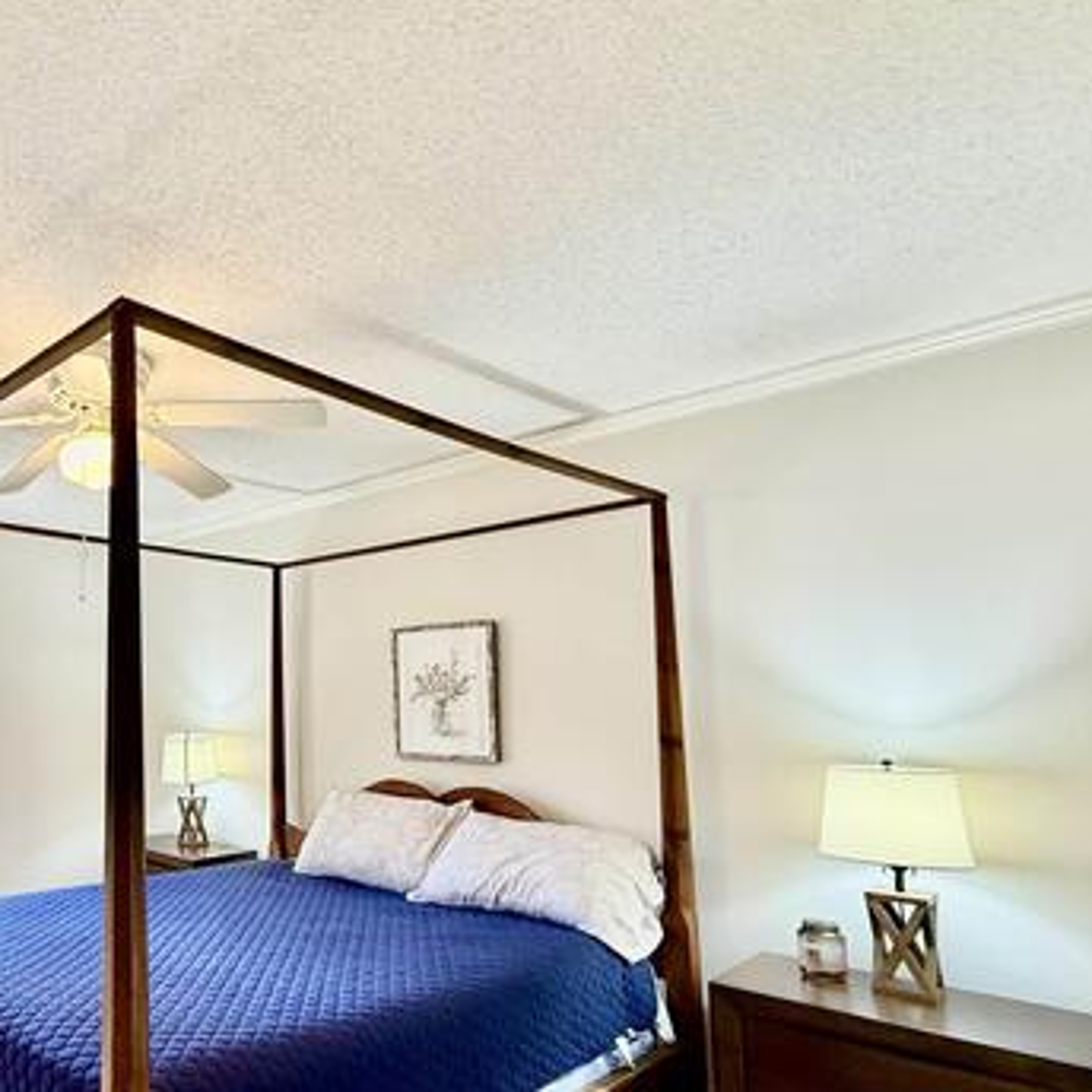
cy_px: 638
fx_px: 821
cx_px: 98
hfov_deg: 57.3
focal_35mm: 23
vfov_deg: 66.8
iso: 400
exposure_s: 1/60
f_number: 2.2
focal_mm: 2.22
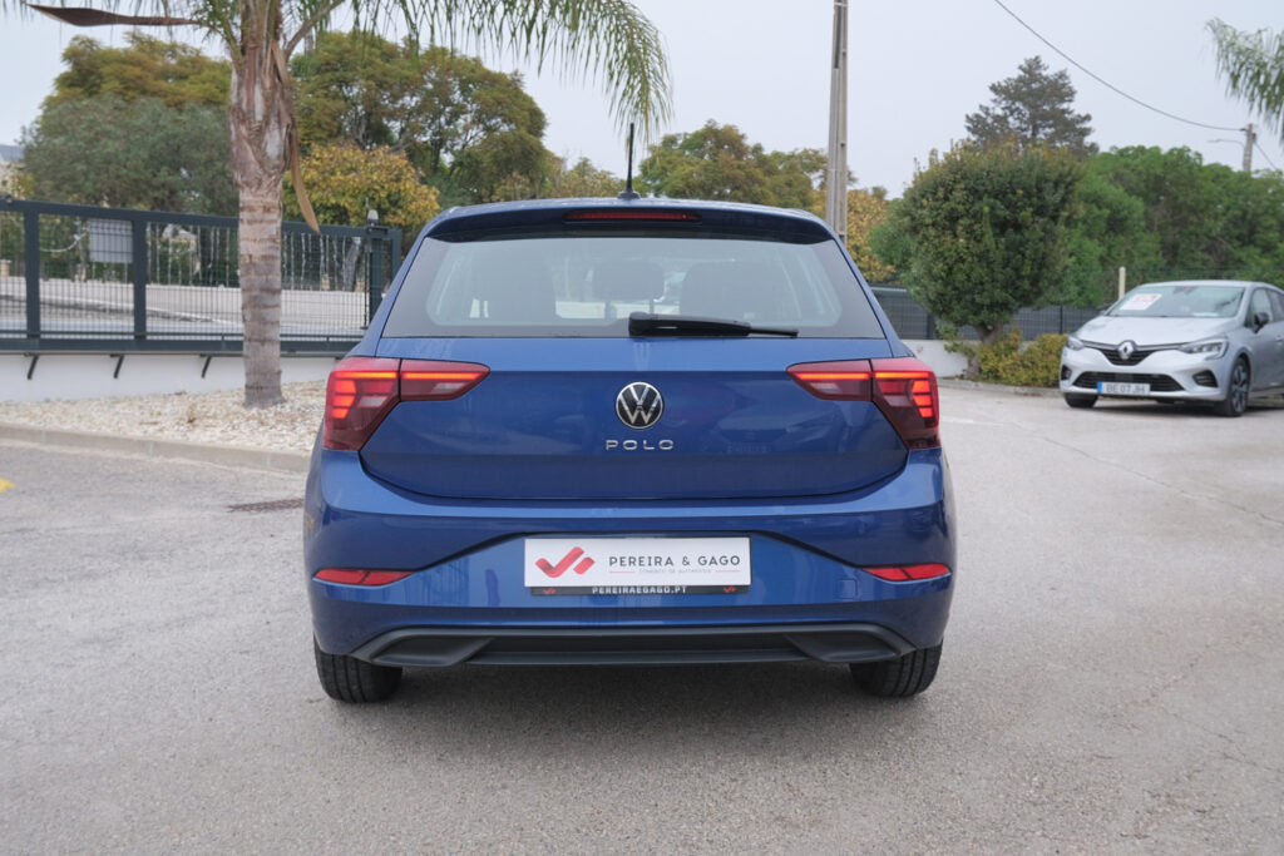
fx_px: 1177
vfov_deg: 40.0
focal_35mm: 33
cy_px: 428
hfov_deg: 57.2
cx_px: 642
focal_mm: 22.1
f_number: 7.1
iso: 500
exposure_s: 1/100
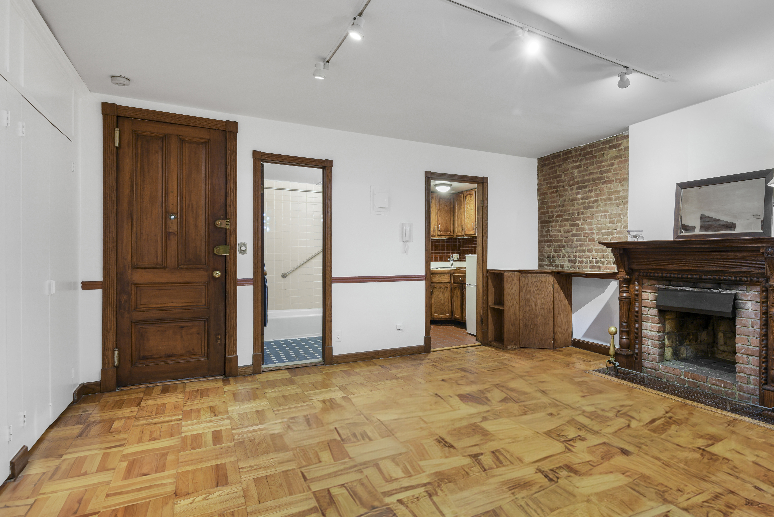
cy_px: 264
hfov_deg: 82.4
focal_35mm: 20
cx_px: 482
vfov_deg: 62.0
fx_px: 430
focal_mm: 16
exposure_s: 2.5
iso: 400
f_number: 9
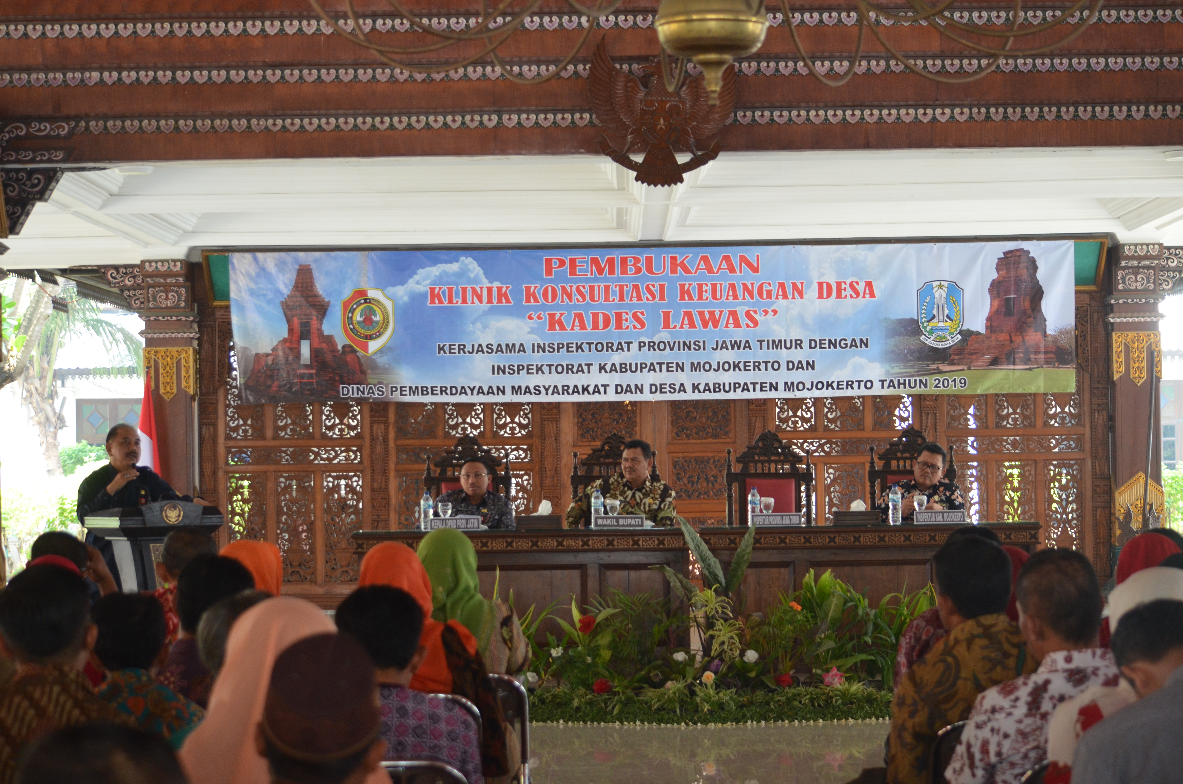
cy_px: 392
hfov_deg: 23.4
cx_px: 592
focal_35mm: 87
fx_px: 2853
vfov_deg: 15.6
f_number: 4.5
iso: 1000
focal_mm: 58
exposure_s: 1/125
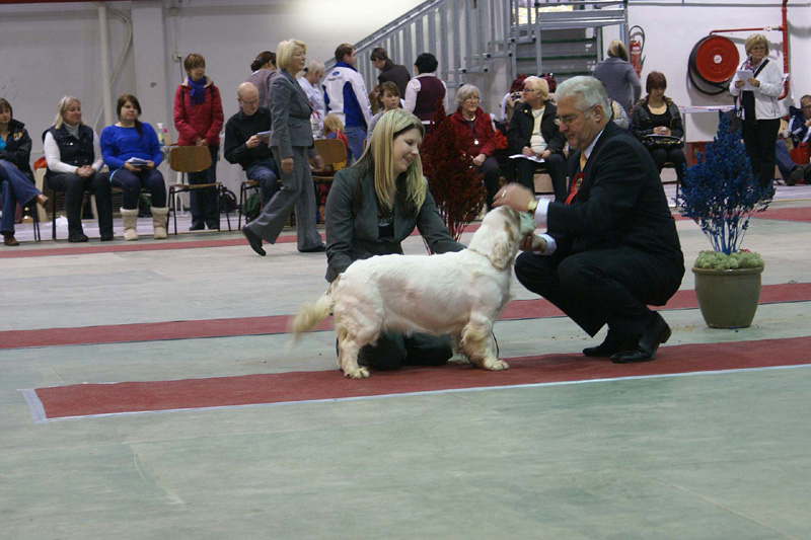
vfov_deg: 13.0
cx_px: 406
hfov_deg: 19.5
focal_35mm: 105
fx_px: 2365
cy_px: 270
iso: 400
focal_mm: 70
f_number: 5.6
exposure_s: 1/20
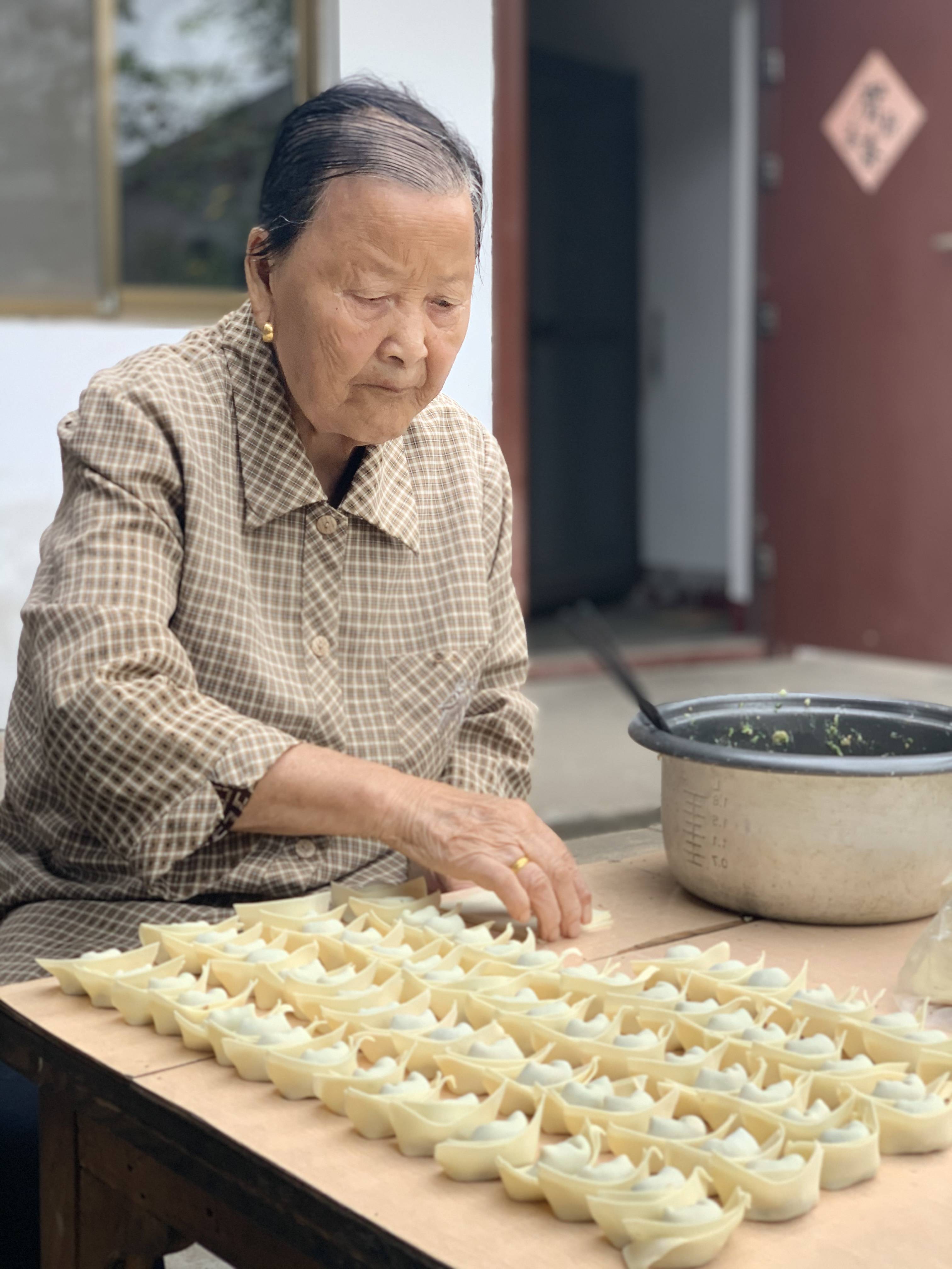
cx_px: 476
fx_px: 1907
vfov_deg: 36.8
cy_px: 634
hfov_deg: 28.0
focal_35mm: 52
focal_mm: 6
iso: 64
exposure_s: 1/122
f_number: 2.4
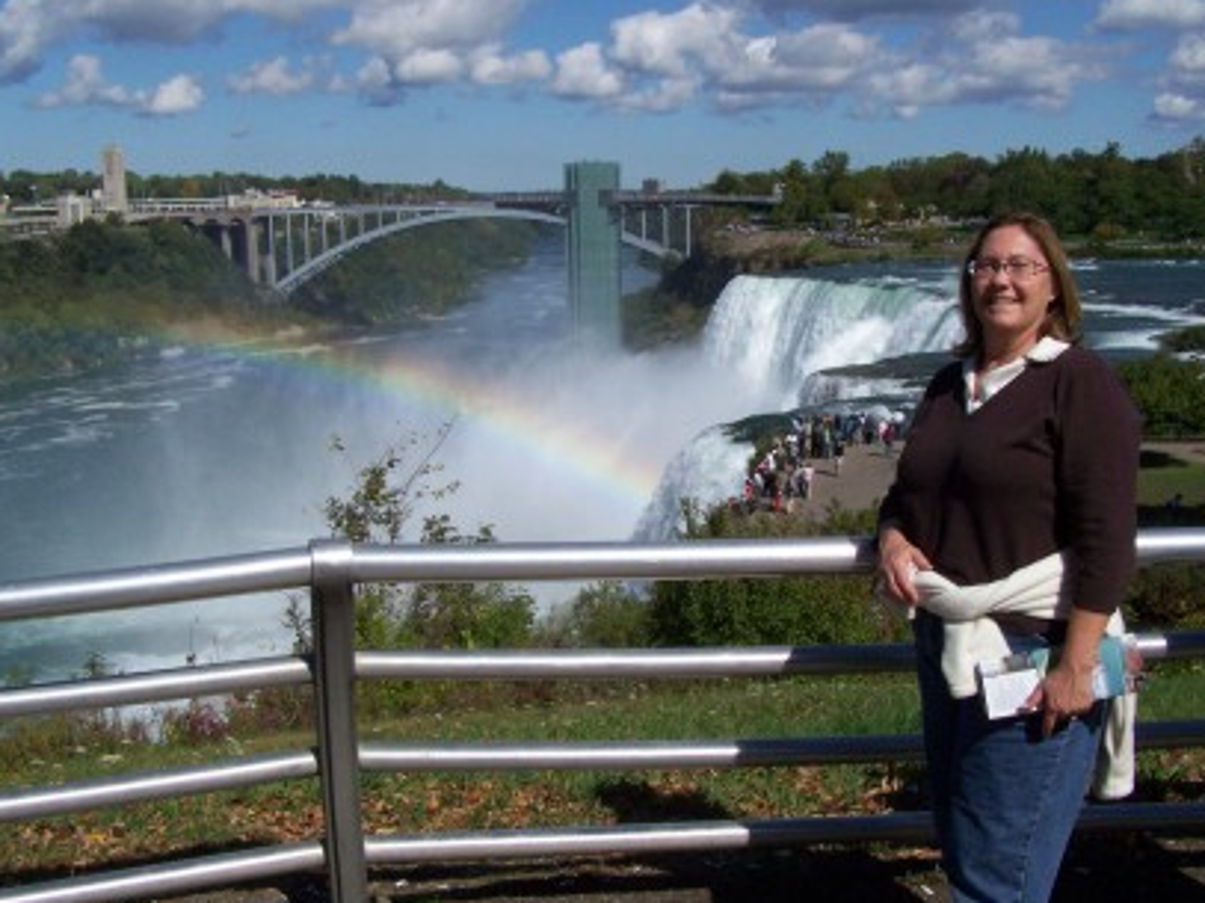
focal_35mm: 42
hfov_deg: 44.8
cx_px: 637
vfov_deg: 34.3
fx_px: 1462
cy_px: 440
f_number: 5.6
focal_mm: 6.3
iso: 160
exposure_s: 1/1600
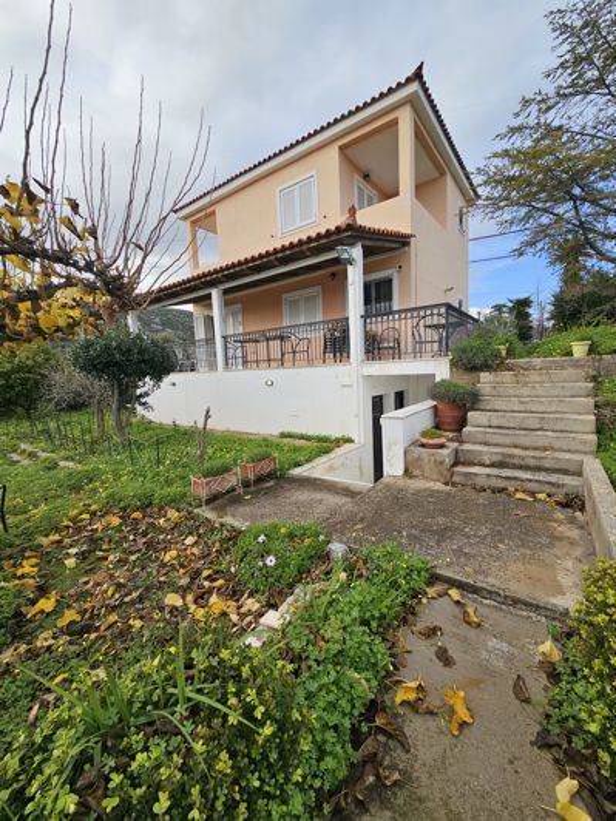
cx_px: 308
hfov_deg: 89.9
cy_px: 410
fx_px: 308
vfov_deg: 106.2
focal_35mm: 13
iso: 50
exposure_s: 1/1513
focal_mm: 2.2
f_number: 2.2
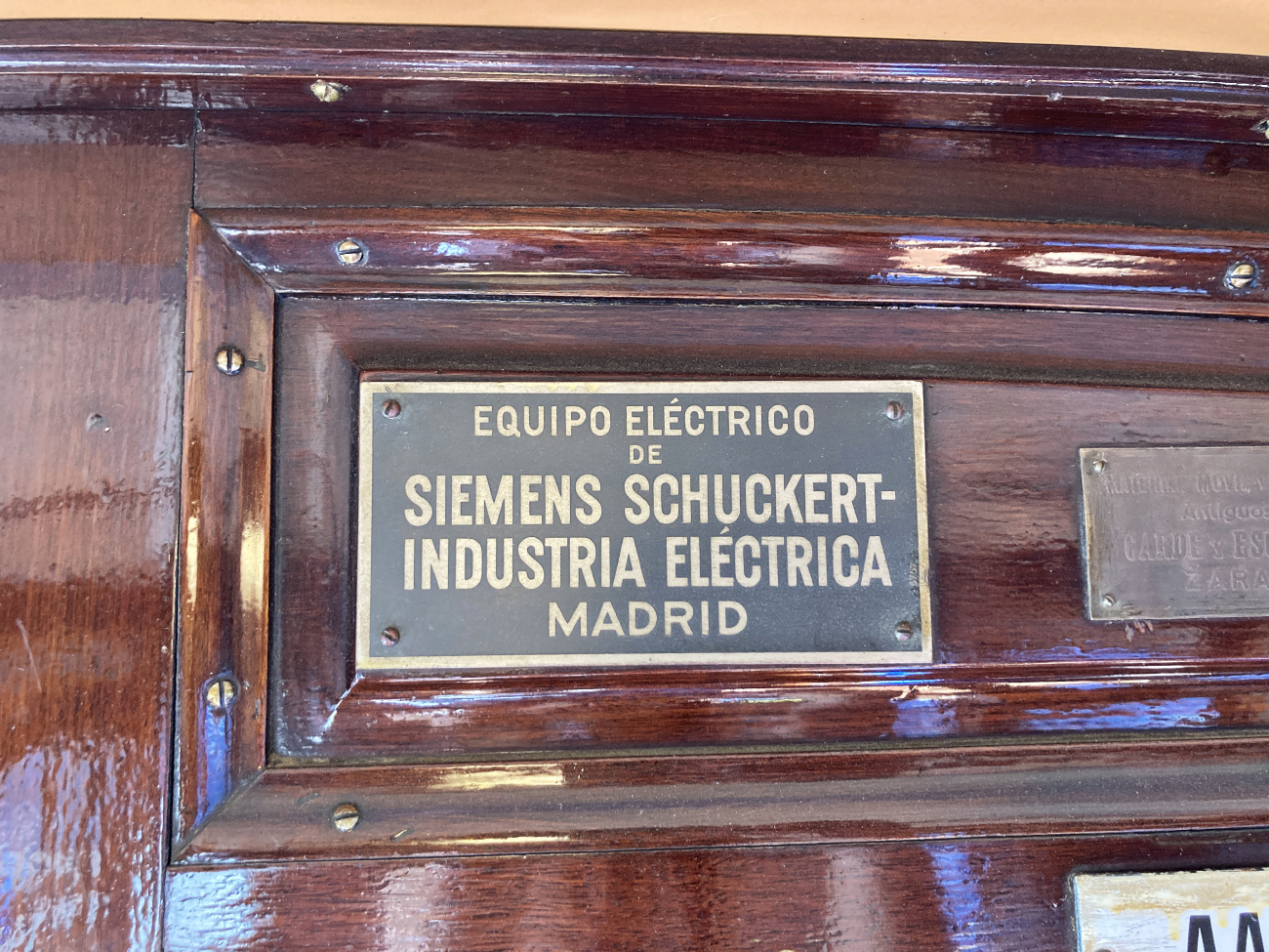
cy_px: 476
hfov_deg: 63.4
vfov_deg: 49.7
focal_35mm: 28
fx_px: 1026
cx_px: 634
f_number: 1.8
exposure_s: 1/60
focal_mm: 3.99
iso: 250
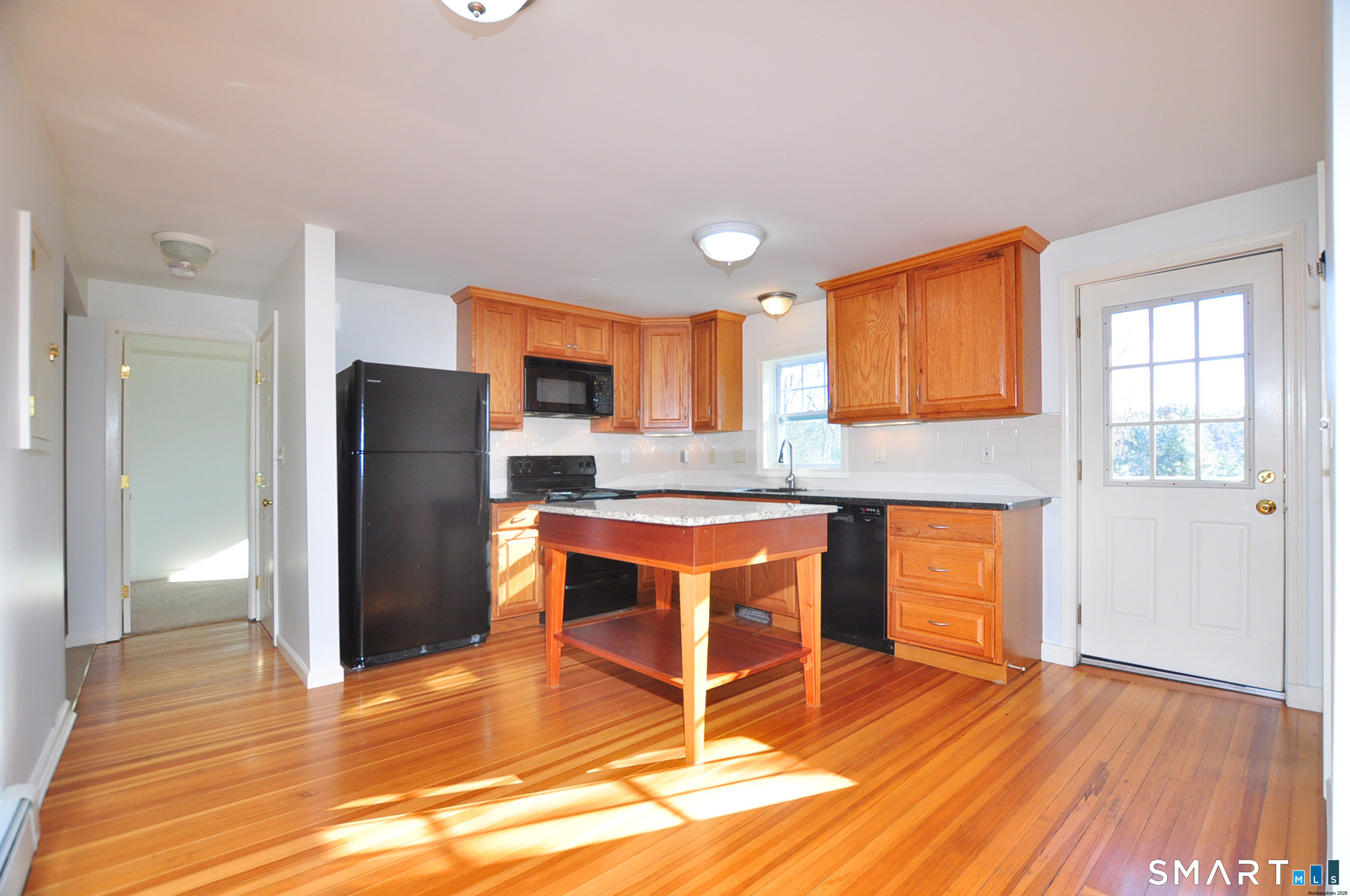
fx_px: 562
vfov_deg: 77.2
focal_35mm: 15
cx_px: 675
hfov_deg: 100.5
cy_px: 448
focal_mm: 10
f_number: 4.5
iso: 400
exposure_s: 1/125
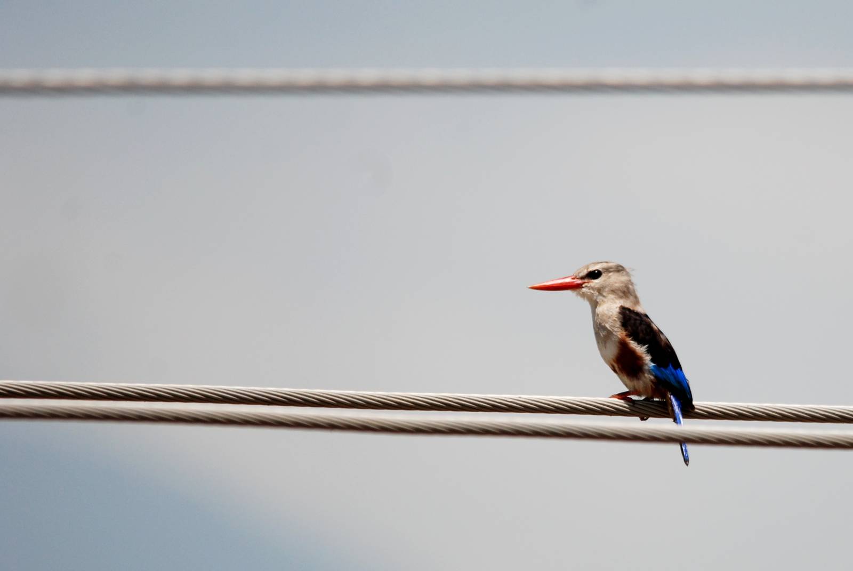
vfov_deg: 1.8
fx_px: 17792
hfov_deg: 2.7
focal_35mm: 750
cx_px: 426
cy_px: 286
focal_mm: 500
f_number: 6.3
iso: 200
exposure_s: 1/1000
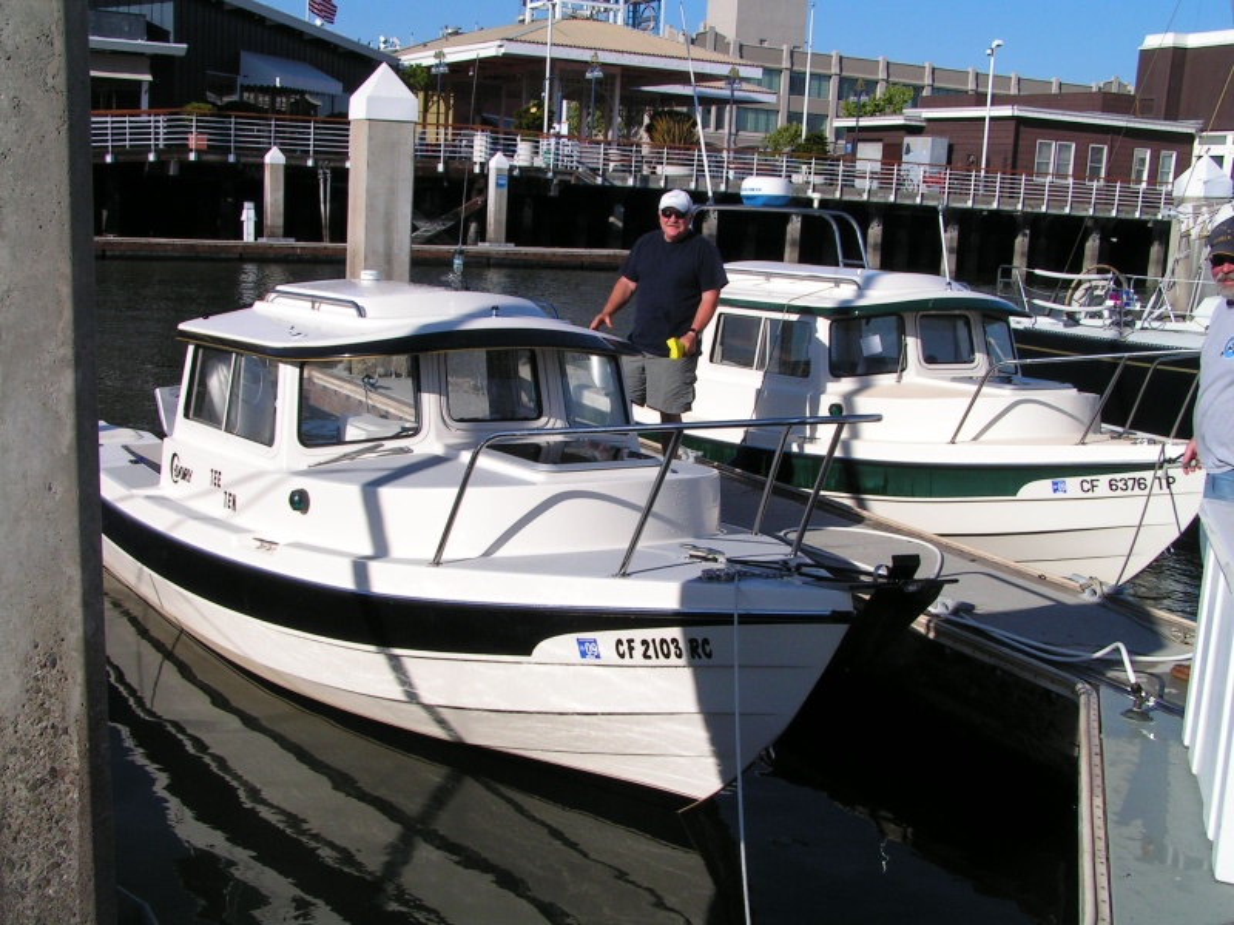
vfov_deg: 34.3
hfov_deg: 44.8
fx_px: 1497
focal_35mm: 42
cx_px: 617
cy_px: 462
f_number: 5.6
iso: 50
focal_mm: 7.1
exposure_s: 1/640
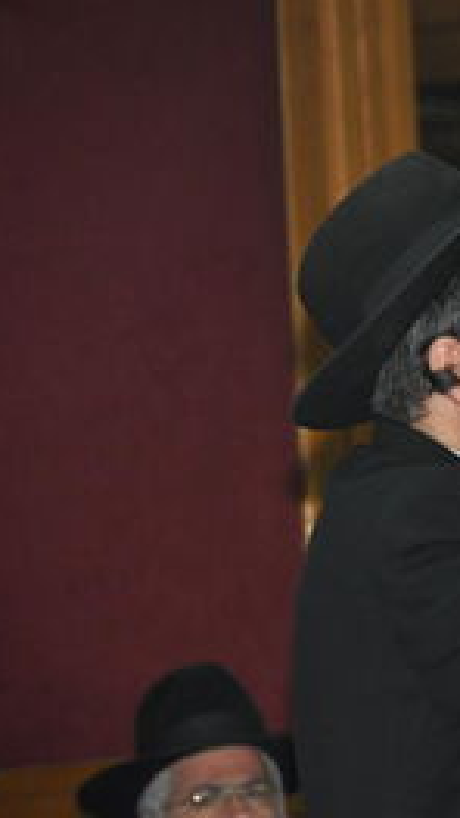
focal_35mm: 358
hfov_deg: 3.4
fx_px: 7760
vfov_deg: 6.0
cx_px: 606
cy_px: 409
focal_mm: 150
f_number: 5.6
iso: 800
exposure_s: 1/60
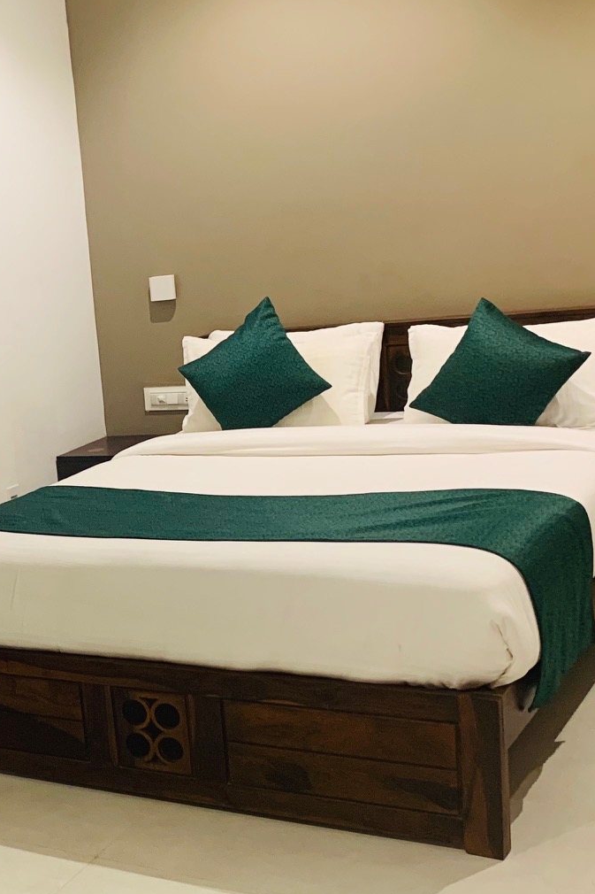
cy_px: 590
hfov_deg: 23.1
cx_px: -111
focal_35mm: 54
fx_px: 1339
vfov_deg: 36.5
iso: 160
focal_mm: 4.25
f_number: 1.8
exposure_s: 1/50
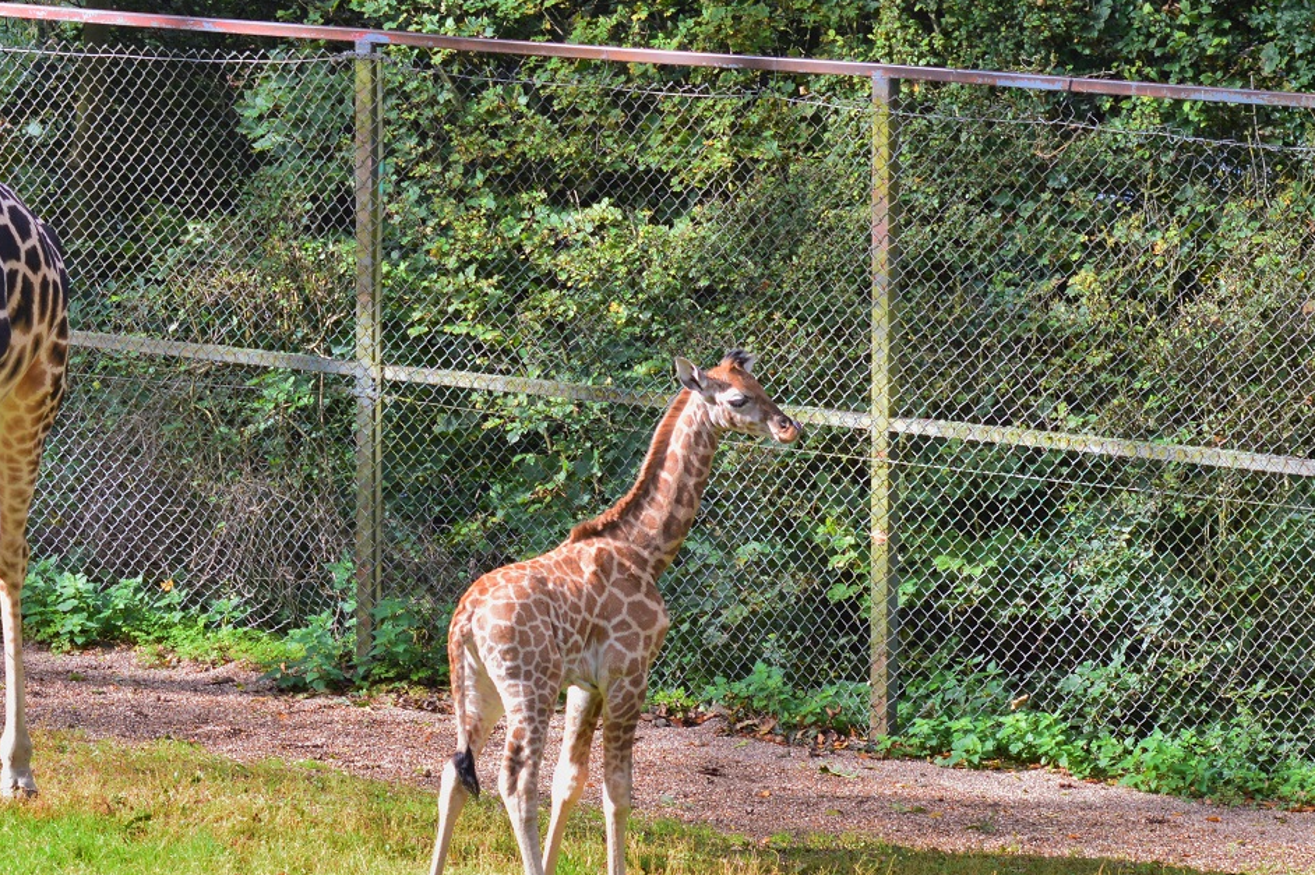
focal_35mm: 181
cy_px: 268
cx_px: 221
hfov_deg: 11.3
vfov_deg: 7.6
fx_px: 6608
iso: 400
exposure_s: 1/160
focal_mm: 70
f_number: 9
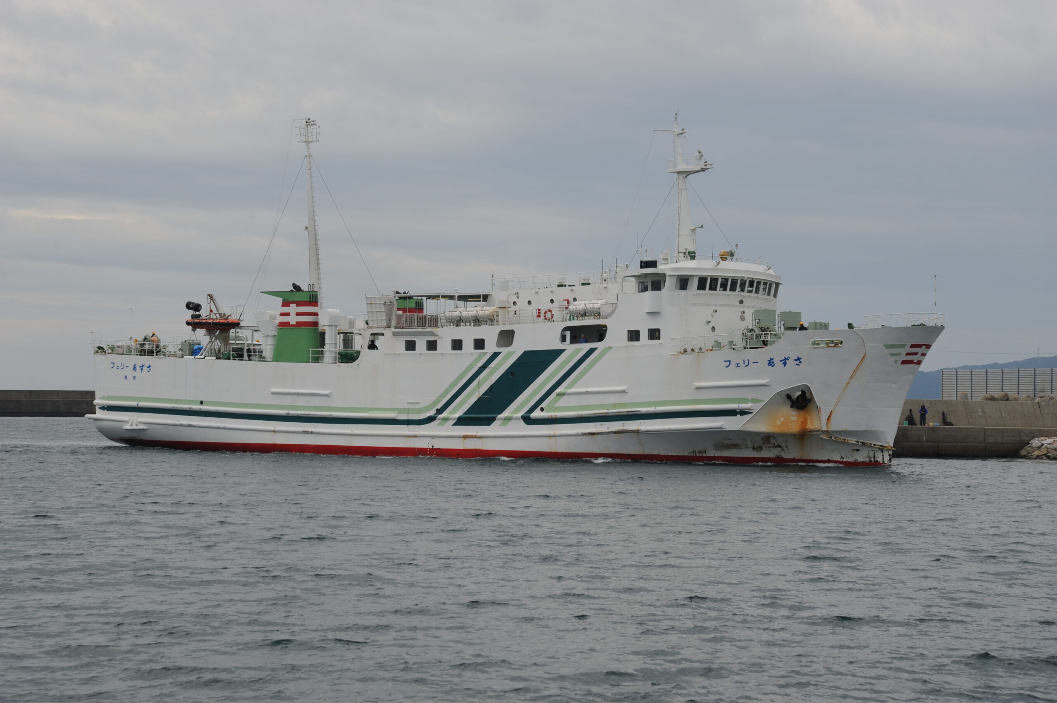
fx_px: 2494
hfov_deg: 23.9
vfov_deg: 16.0
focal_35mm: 85
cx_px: 528
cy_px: 352
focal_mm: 85
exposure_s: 1/400
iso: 200
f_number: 10
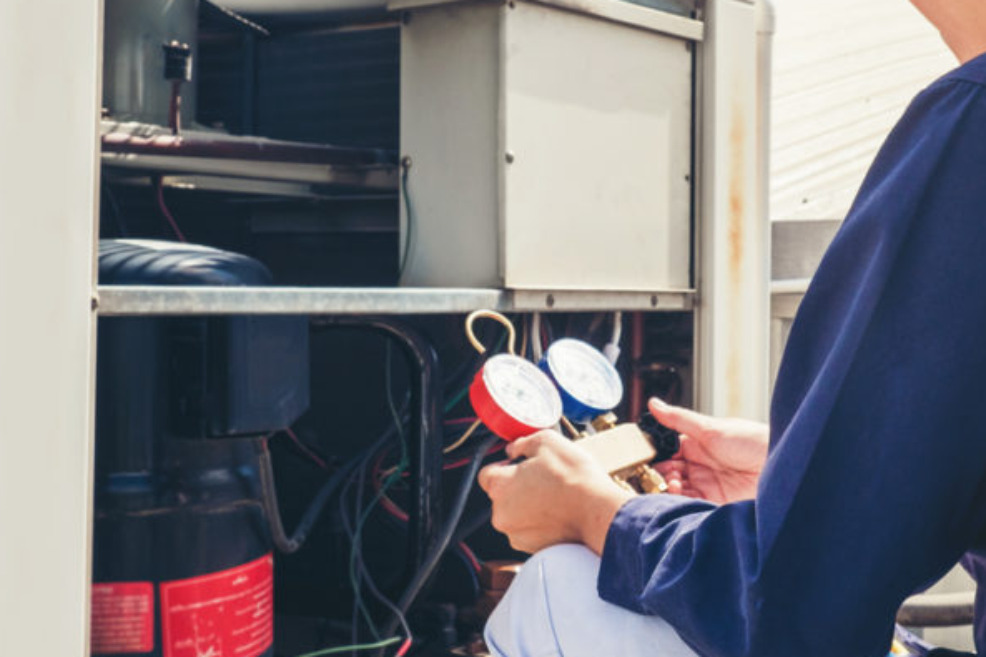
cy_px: 279
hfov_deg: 34.9
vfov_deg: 23.7
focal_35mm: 57
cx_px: 592
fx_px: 1561
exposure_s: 1/400
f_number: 8
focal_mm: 22.3
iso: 200
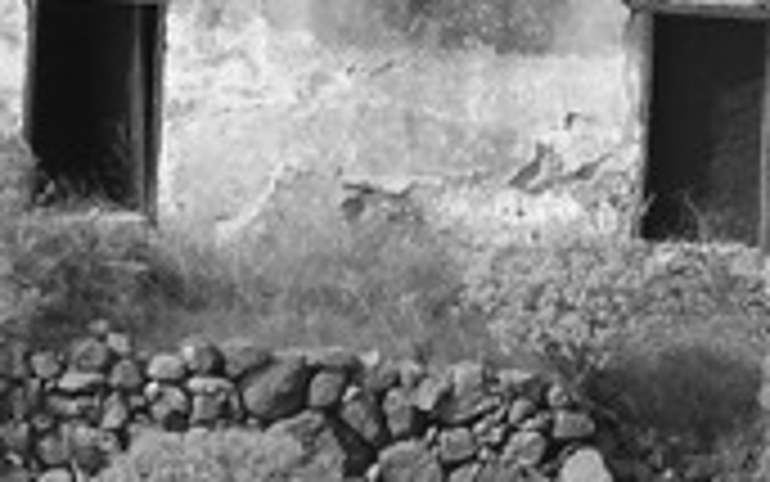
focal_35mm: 1719
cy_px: -68
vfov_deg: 0.8
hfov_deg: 1.2
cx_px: 617
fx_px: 36085
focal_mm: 78.2
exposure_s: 1/125
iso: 100
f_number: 4
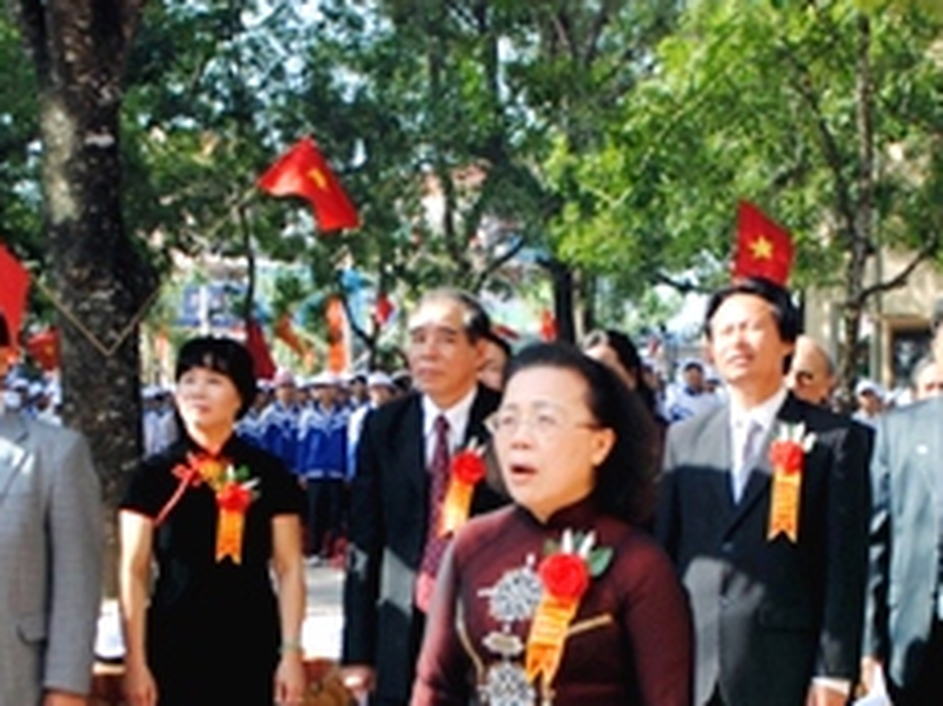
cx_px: 453
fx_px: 2042
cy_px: 573
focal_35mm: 75
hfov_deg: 26.0
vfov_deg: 19.4
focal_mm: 20
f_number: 5.6
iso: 100
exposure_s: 1/125
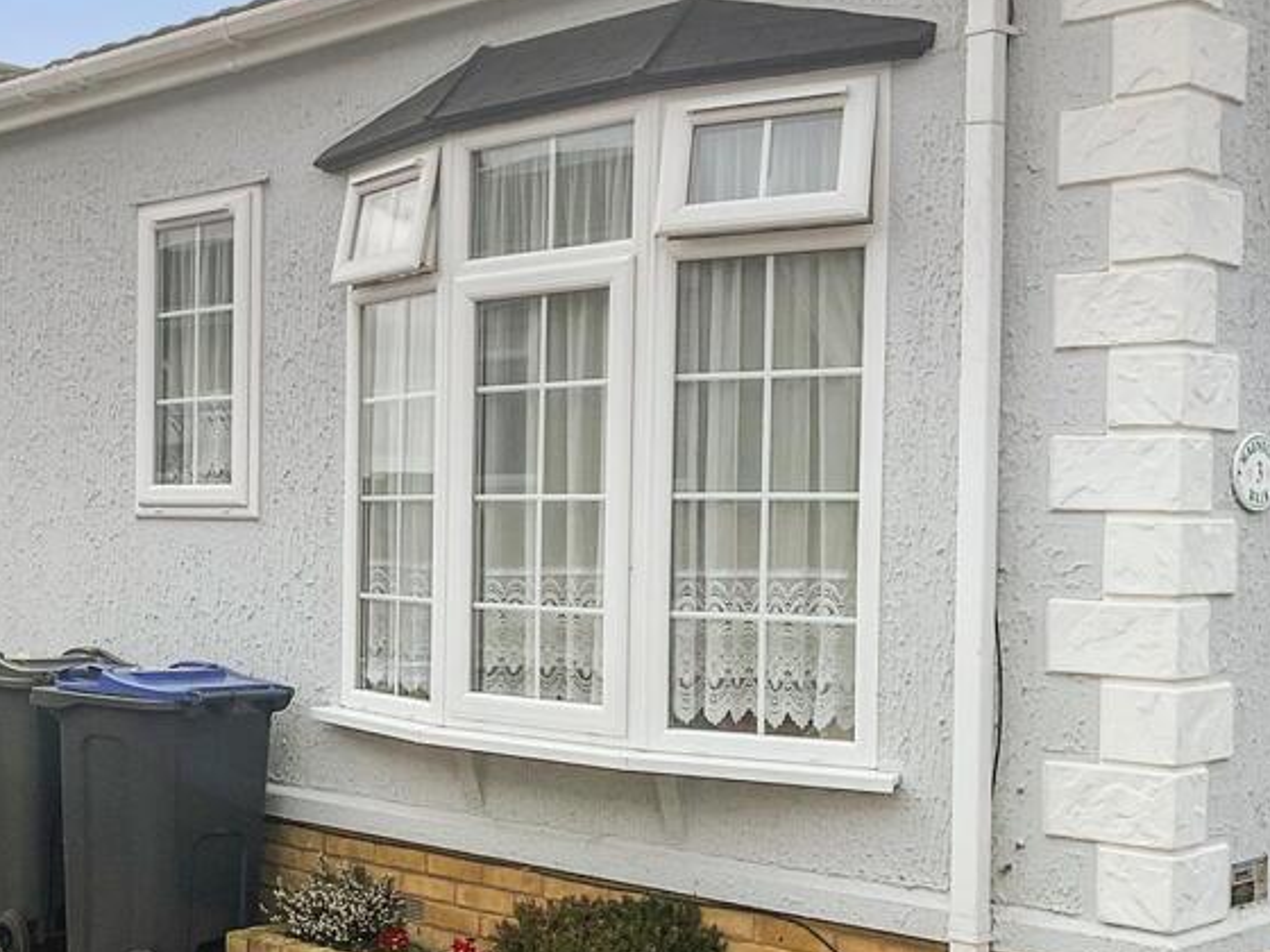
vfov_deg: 27.5
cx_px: 229
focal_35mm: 53
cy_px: 564
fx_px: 1944
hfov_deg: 34.9
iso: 16
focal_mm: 3
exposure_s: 1/2300
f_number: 1.8
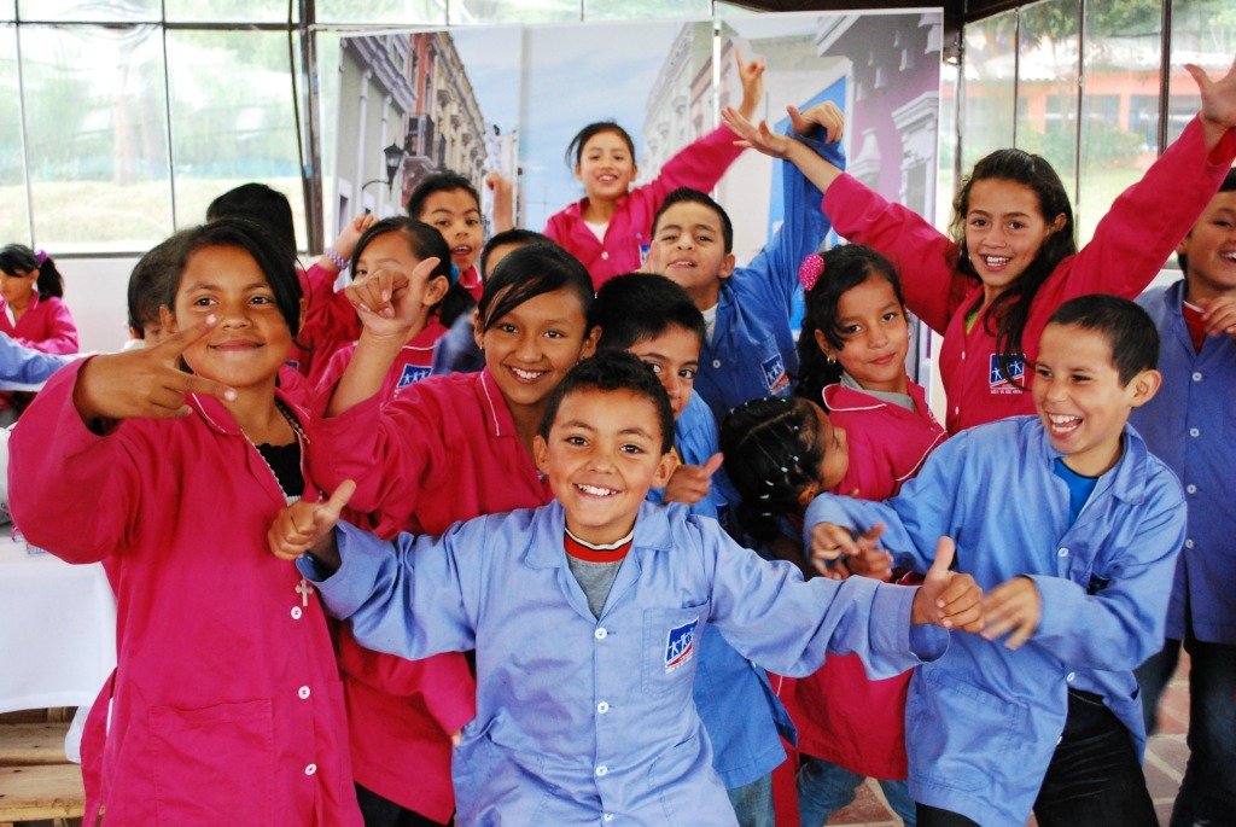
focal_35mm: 39
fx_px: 1340
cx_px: 618
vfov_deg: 34.3
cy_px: 414
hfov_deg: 49.5
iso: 1600
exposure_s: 1/80
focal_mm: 26
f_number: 4.5
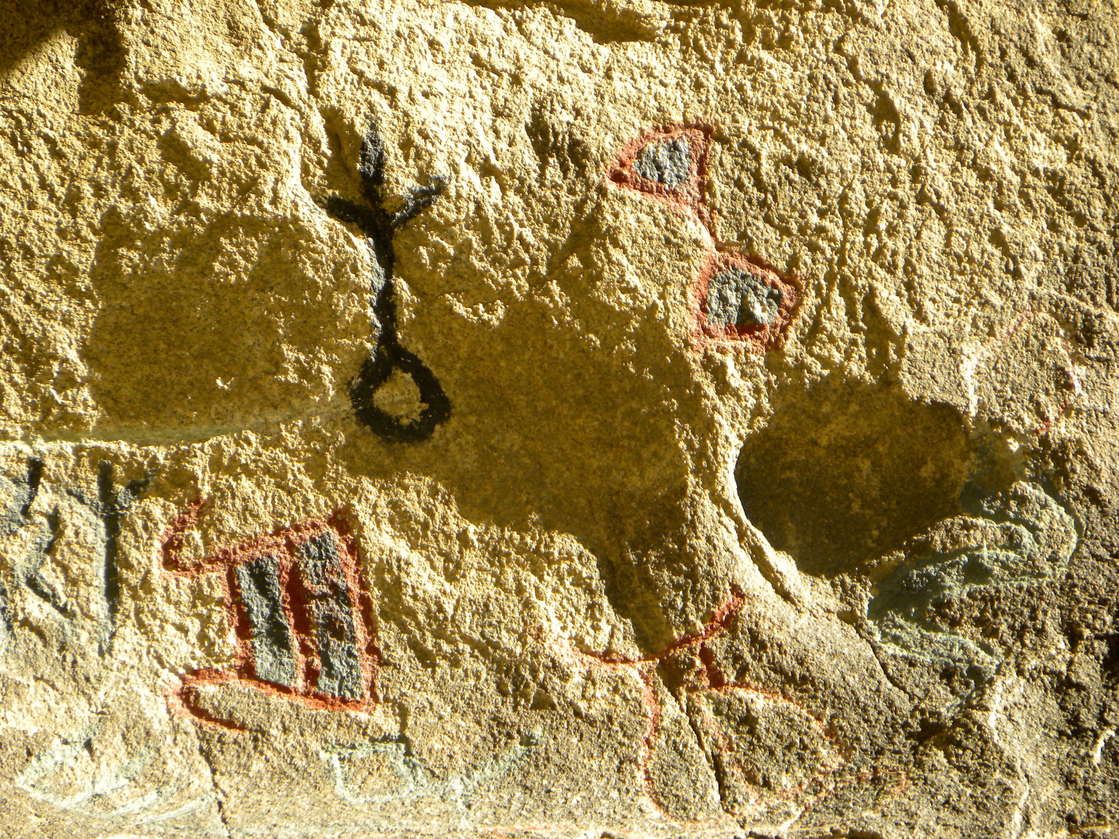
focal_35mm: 377
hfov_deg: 5.3
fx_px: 12187
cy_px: 420
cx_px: 560
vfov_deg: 3.9
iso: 65
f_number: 5
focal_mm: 67.2
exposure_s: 1/150
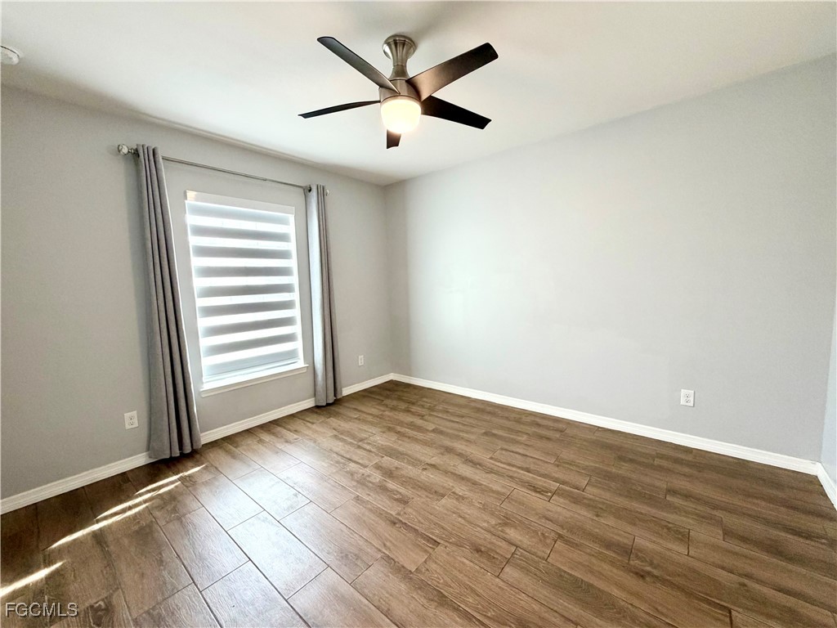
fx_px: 339
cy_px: 314
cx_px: 418
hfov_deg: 102.1
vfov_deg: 85.7
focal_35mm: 14
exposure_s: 1/60
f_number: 2.2
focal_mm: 2.22
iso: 200
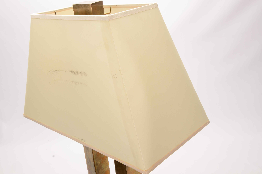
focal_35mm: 41
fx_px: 298
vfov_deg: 32.5
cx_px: 125
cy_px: 88
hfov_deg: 47.5
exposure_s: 1/160
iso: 200
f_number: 16
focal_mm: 26
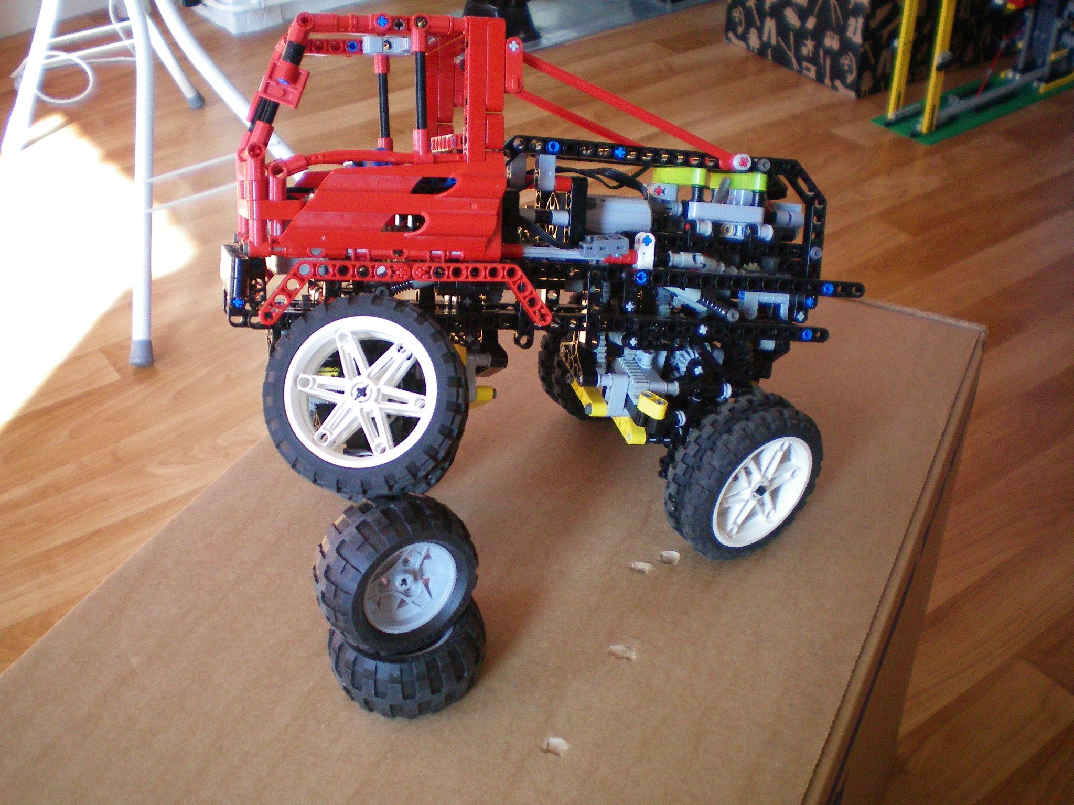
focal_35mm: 38
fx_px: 1179
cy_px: 402
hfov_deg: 49.0
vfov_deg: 37.7
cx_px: 537
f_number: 3.1
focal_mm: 6.3
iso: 160
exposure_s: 1/60
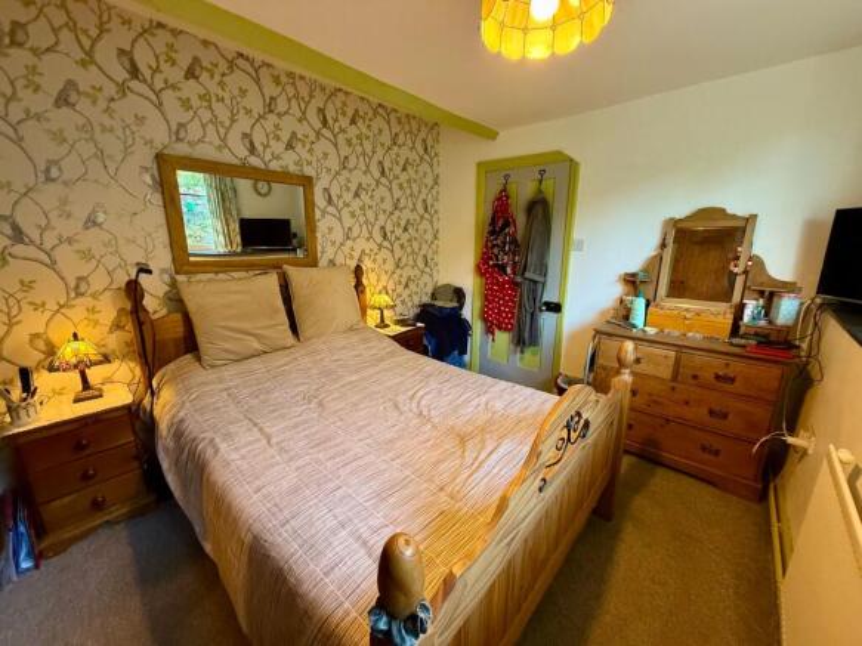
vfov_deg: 85.7
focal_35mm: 14
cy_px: 323
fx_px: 349
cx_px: 431
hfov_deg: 102.1
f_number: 2.2
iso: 320
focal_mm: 2.22
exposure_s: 1/76
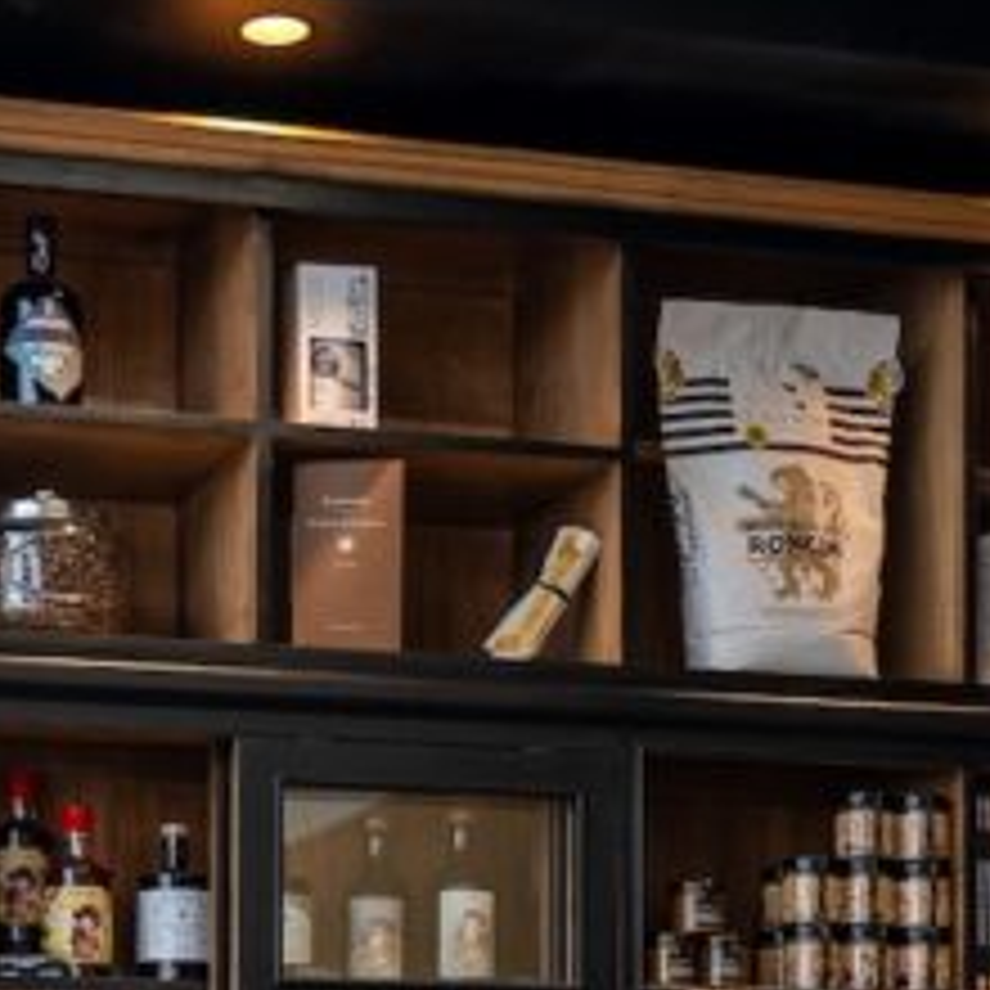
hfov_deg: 18.1
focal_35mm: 95
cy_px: 1287
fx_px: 3074
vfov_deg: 17.2
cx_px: 160
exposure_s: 1/100
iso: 800
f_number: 4.5
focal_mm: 24
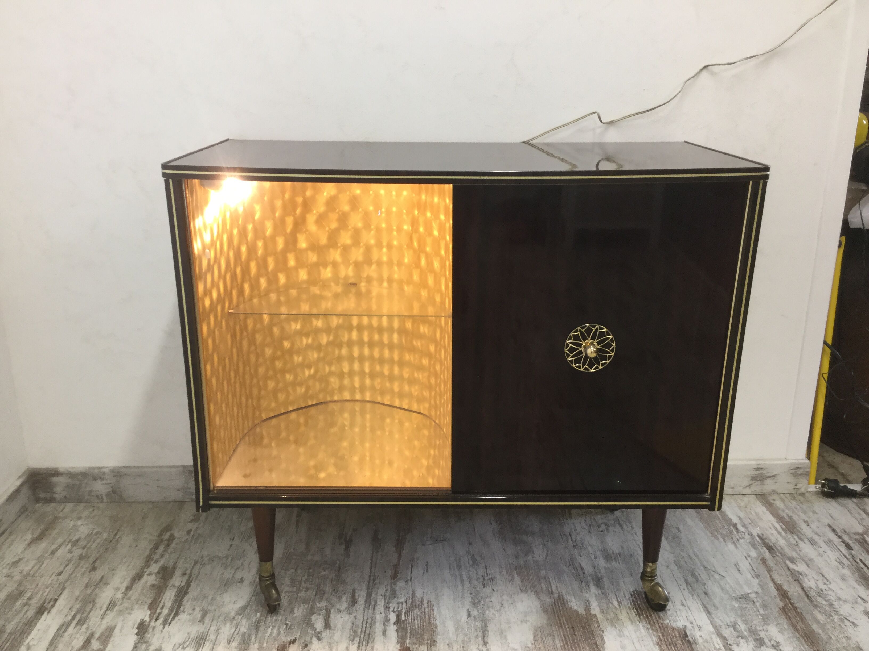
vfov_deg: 45.4
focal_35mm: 31
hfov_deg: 58.4
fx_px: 778
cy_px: 326
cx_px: 434
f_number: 2.4
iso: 80
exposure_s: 1/33
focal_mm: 3.3
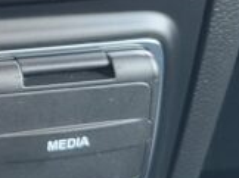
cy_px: -92
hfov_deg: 13.7
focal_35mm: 128
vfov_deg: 11.1
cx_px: -202
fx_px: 882
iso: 250
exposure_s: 1/40
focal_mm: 5.4
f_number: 1.8
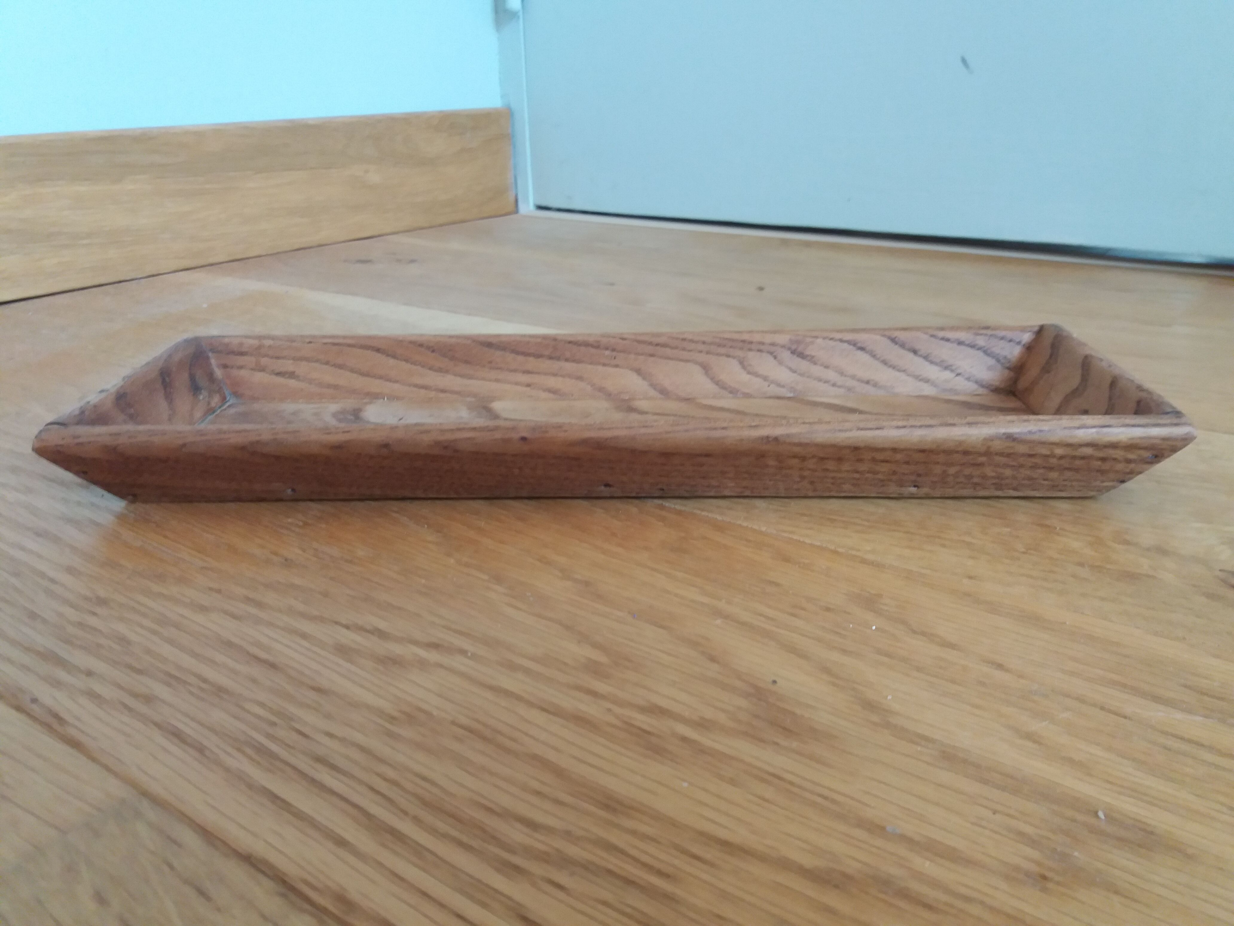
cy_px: 463
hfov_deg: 63.4
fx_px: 998
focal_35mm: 28
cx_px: 617
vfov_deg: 49.7
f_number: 1.9
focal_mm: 3.7
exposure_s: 1/25
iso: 160
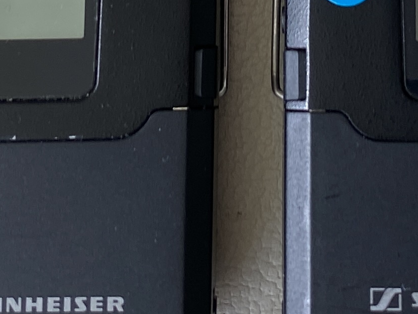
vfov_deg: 10.9
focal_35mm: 126
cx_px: 335
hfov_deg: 15.5
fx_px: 1521
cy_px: -275
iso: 40
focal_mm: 4.25
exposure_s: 1/122
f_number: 1.8
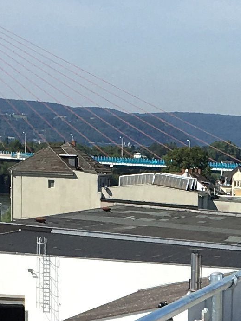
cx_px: 285
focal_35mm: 169
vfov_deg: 11.3
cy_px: 459
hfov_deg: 8.7
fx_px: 1569
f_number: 2.2
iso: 25
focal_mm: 4.15
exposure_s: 1/2198
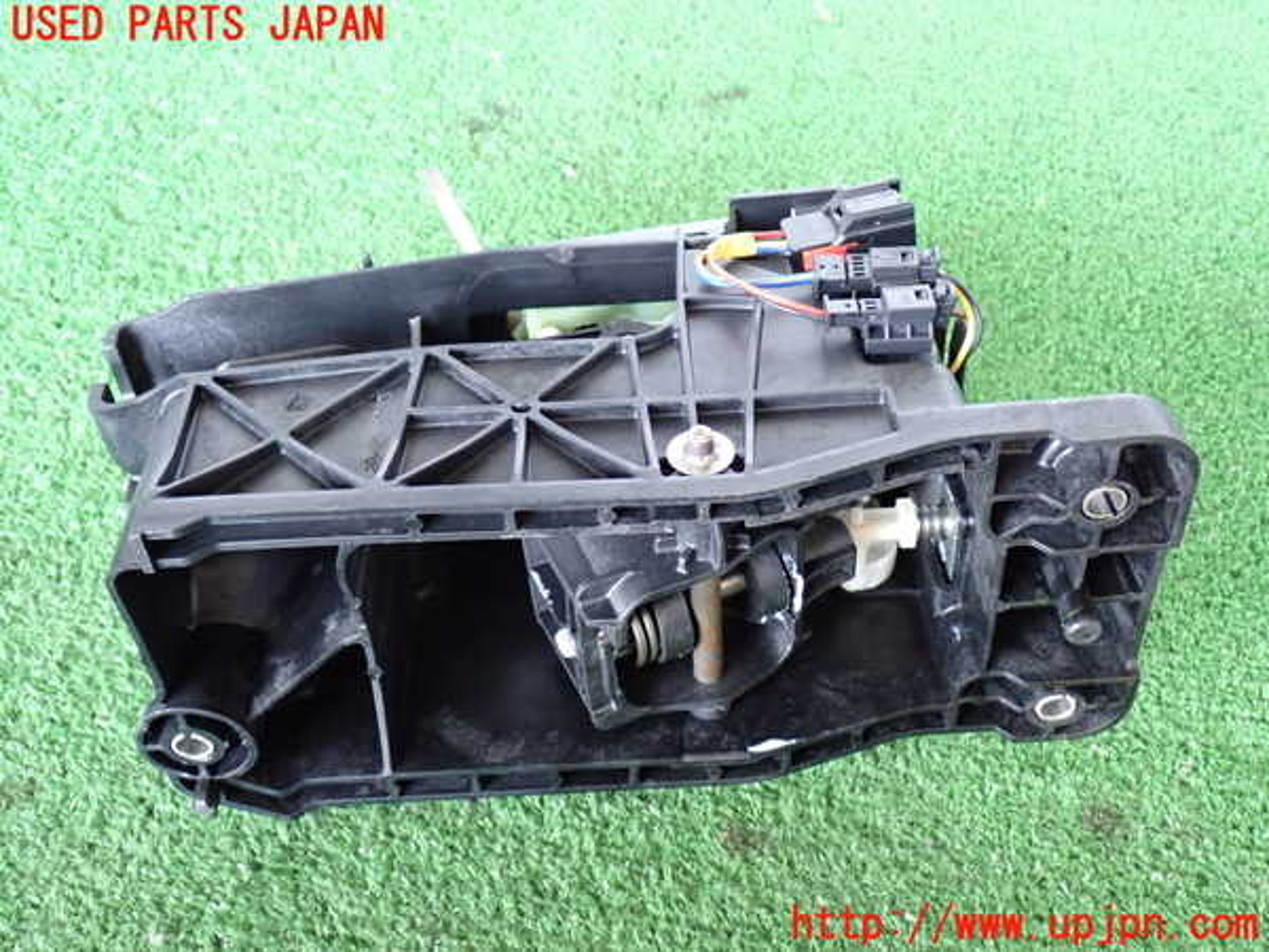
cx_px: 634
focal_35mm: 38
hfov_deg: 49.0
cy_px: 476
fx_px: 1393
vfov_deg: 37.7
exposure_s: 1/40
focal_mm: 6.83
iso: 800
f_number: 2.7
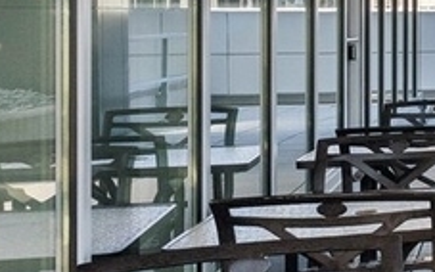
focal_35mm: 102
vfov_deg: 12.7
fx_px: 1210
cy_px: 6
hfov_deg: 12.9
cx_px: 1159
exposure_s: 1/90
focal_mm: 14
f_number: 9.5
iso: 200
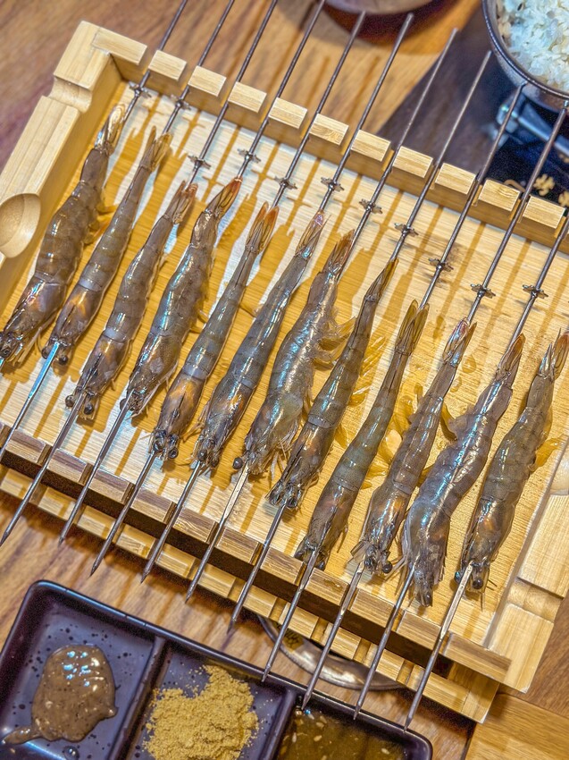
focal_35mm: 48
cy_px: 380
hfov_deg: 30.3
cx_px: 284
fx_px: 1053
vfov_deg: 39.7
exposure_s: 1/60
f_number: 1.8
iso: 160
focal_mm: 6.86
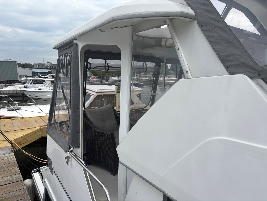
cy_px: 100
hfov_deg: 67.3
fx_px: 201
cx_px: 134
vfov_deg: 53.1
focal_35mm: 26
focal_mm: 5.96
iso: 50
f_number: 1.6
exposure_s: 1/1912
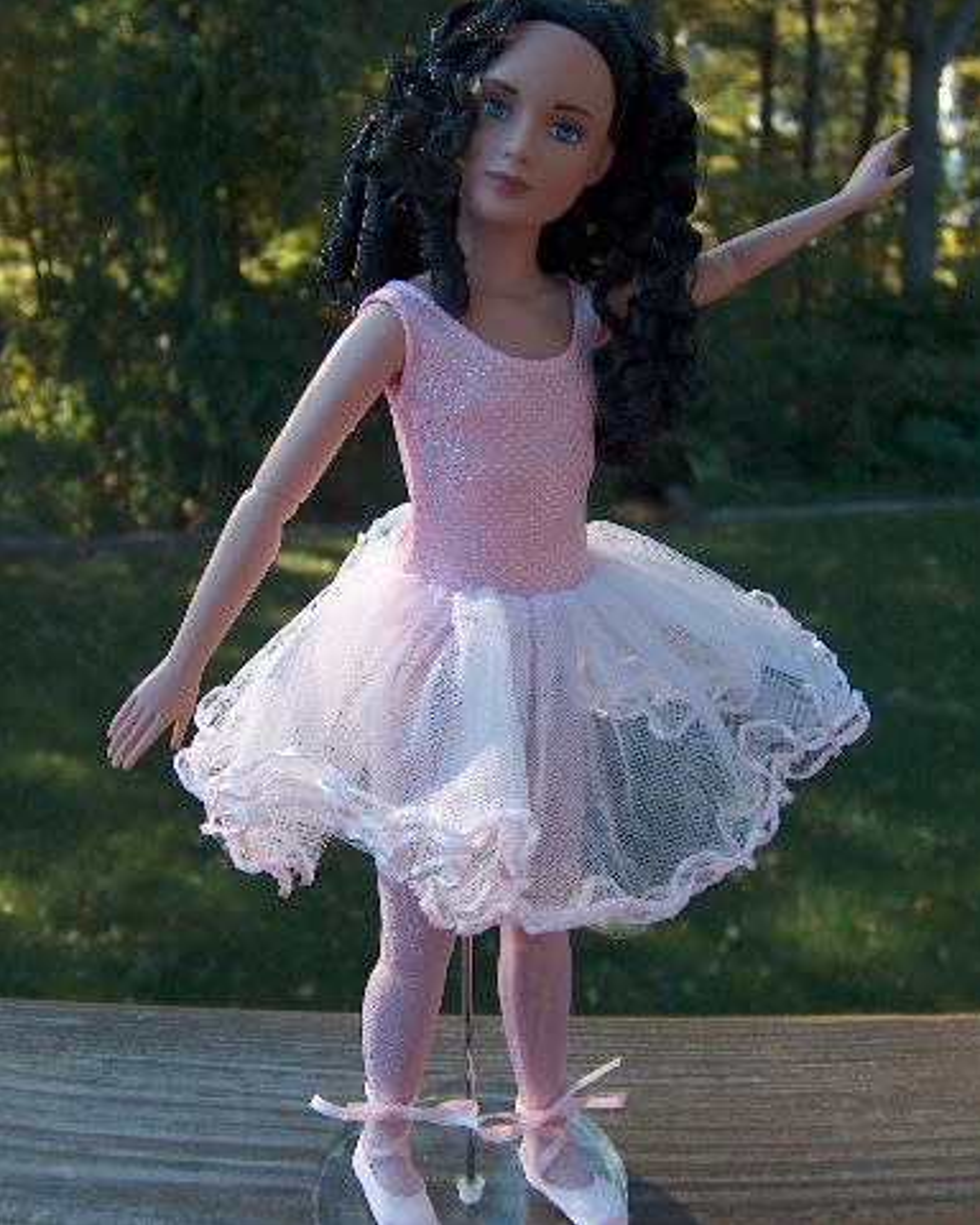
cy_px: 572
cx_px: 493
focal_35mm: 39
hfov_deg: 38.2
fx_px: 1414
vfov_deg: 46.8
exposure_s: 1/185
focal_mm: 7.6
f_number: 2.8
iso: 100
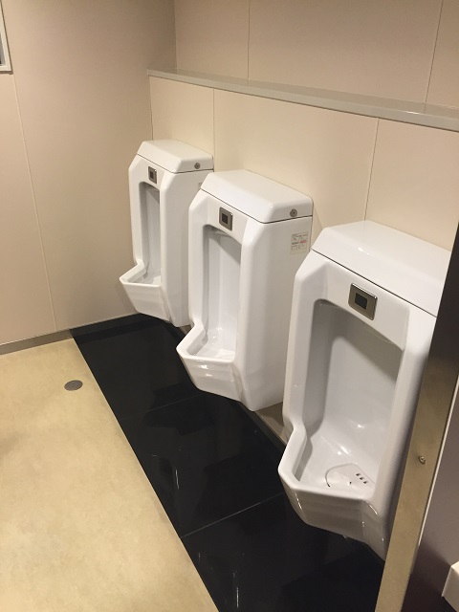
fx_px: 513
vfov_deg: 61.7
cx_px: 230
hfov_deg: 48.2
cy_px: 306
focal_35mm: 29
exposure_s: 1/30
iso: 100
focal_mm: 4.15
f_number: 2.2
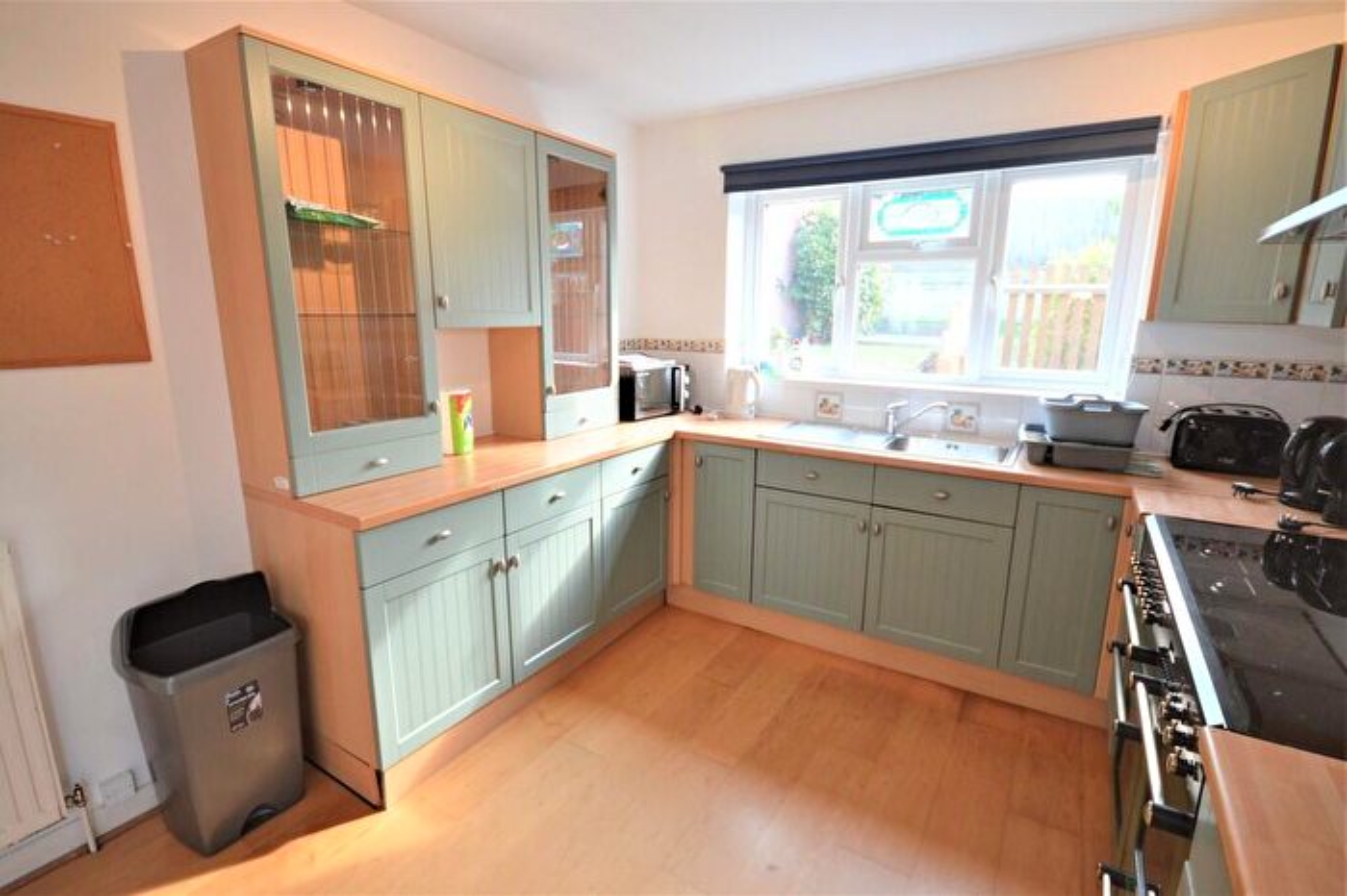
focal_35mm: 15
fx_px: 561
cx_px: 674
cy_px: 448
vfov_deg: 77.3
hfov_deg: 100.4
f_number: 4
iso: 560
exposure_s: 1/60
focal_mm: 10
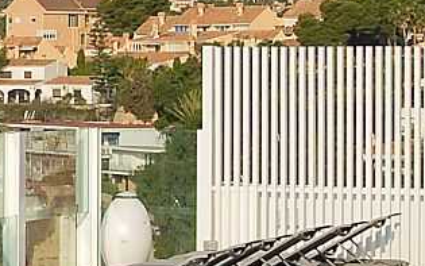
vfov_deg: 4.7
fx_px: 3255
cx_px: -461
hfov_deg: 7.2
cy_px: 102
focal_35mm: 281
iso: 100
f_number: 16
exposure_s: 1/125
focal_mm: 35
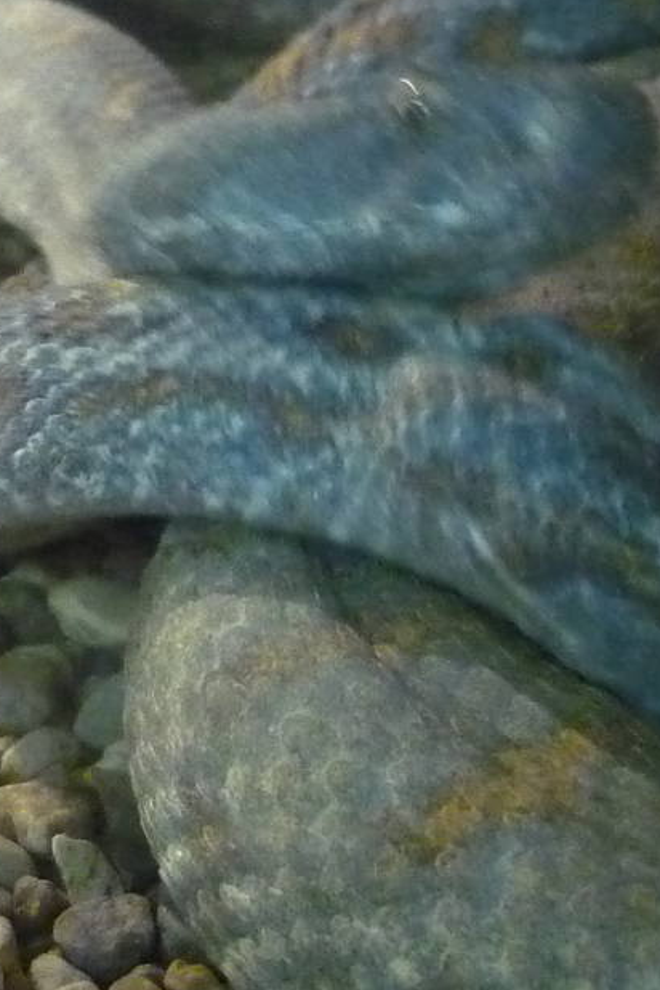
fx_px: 2667
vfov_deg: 20.7
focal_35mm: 97
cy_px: 171
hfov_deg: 14.1
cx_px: 258
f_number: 2.8
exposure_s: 1/40
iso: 800
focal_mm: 5.5
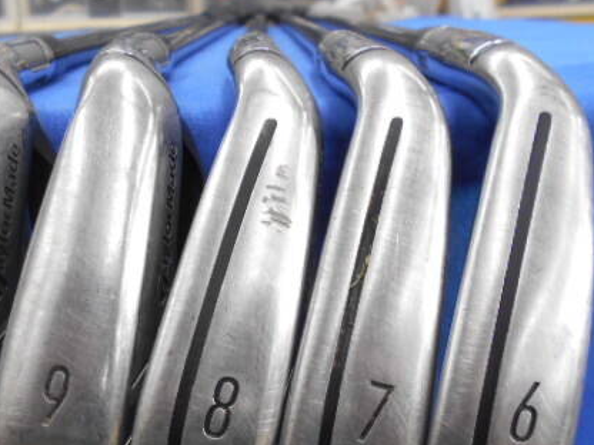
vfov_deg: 35.8
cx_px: 223
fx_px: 686
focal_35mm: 40
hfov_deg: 46.4
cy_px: 278
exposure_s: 1/30
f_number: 3.2
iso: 160
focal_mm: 4.6
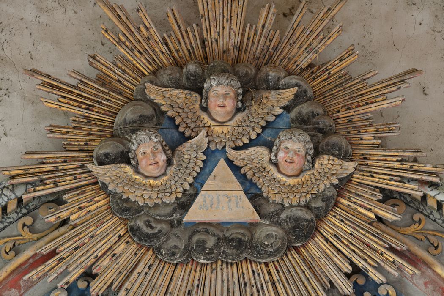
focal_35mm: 180
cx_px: 222
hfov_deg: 11.4
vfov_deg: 7.6
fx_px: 2220
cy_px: 148
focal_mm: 180
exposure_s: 25
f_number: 7.1
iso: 64
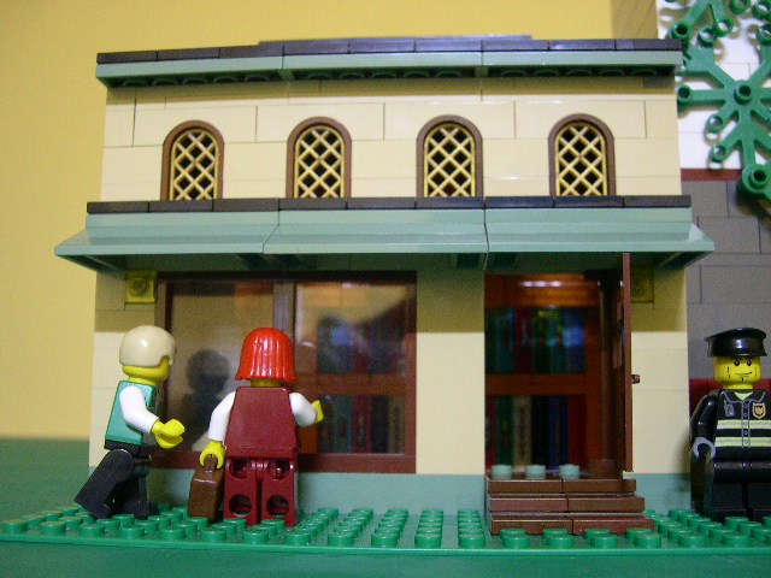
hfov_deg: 49.0
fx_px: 846
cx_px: 386
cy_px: 289
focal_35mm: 38
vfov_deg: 37.7
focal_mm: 8
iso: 400
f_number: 2.8
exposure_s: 1/3.9
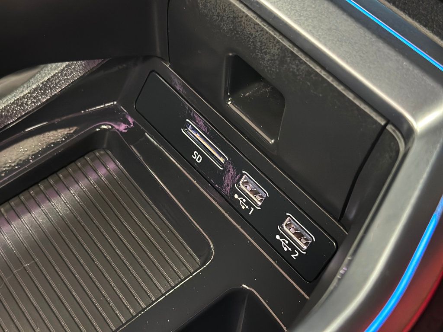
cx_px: 222
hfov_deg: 39.7
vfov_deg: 30.3
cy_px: 166
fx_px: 614
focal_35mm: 48
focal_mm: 6.86
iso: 800
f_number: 1.78
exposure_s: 1/30
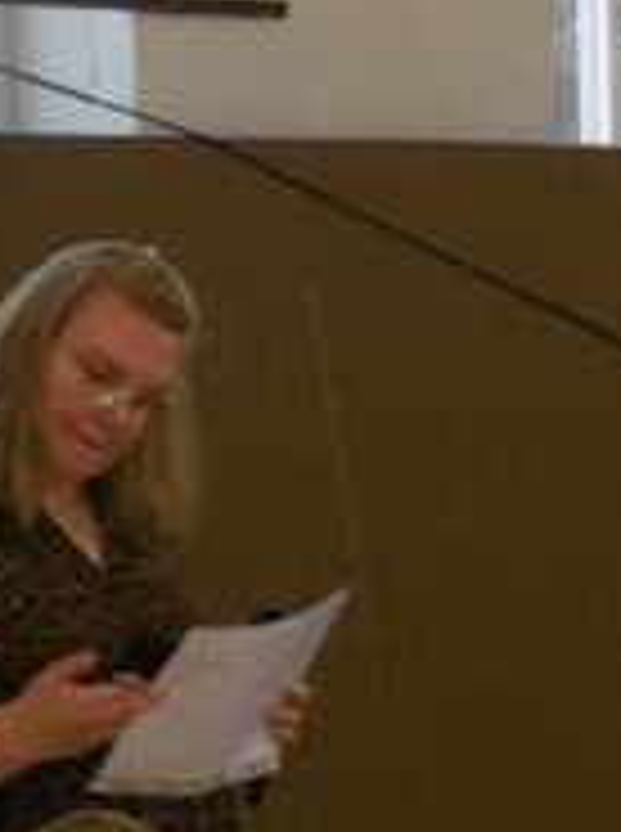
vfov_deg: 10.1
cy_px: 805
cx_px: 68
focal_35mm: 195
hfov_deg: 7.6
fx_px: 4681
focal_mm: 16.2
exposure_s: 1/100
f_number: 4.7
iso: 200
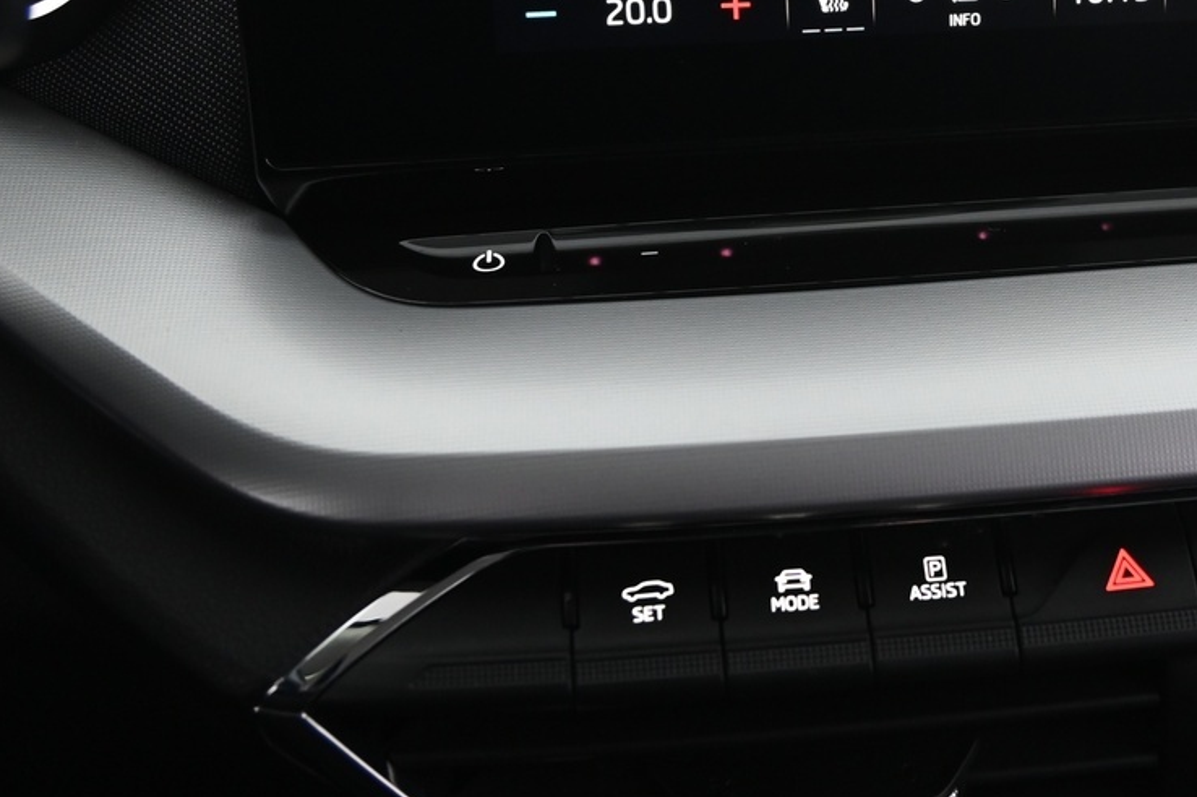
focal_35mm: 66
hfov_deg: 29.6
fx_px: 2193
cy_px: 201
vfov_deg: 20.4
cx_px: 1012
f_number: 4
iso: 2000
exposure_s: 1/25
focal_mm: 30
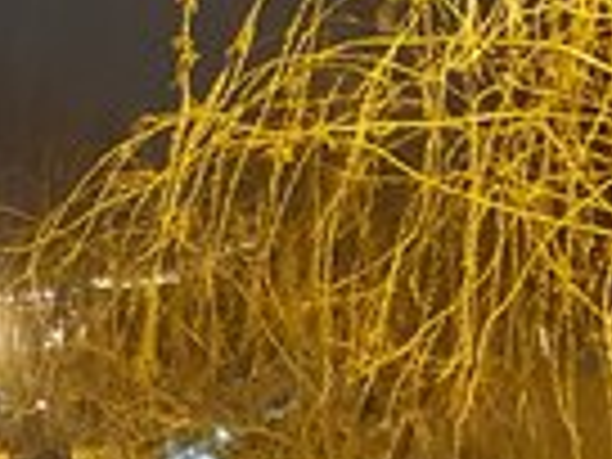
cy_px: 27
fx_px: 2157
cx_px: -652
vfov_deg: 12.0
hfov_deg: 13.5
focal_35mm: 122
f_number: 1.5
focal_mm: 4.32
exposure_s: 1/25
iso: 640
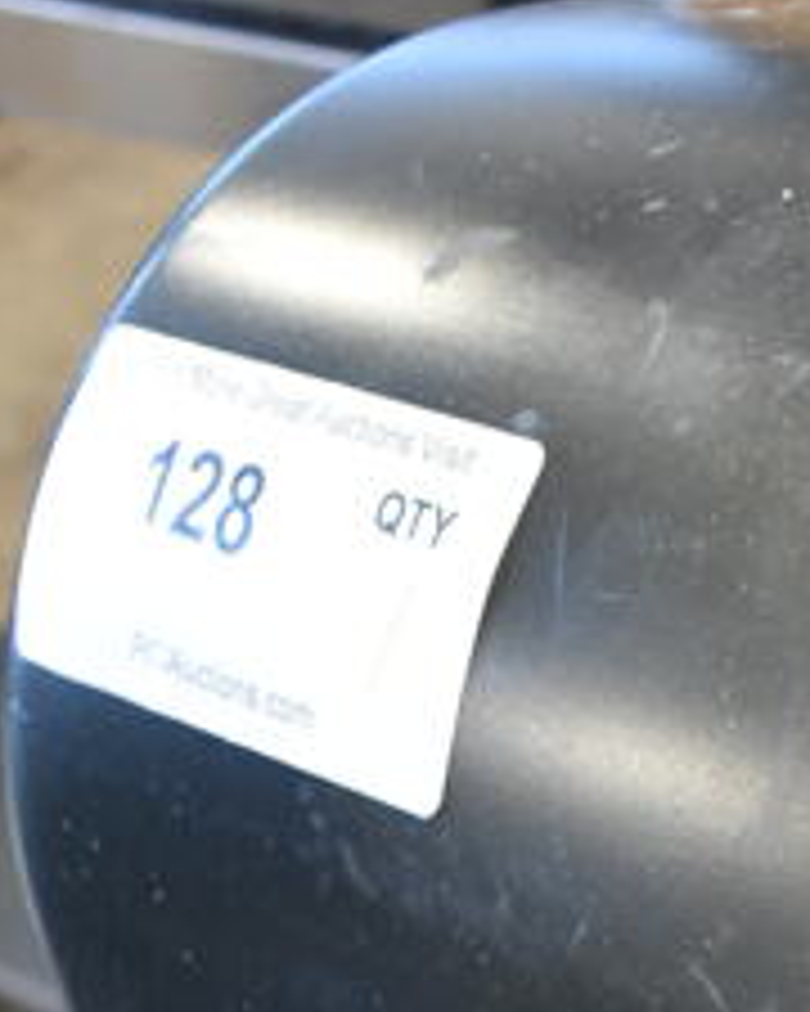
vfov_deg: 17.4
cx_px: 1148
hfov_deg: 14.2
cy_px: 1343
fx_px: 3087
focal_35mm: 103
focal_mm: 18
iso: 900
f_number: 3.5
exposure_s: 1/30
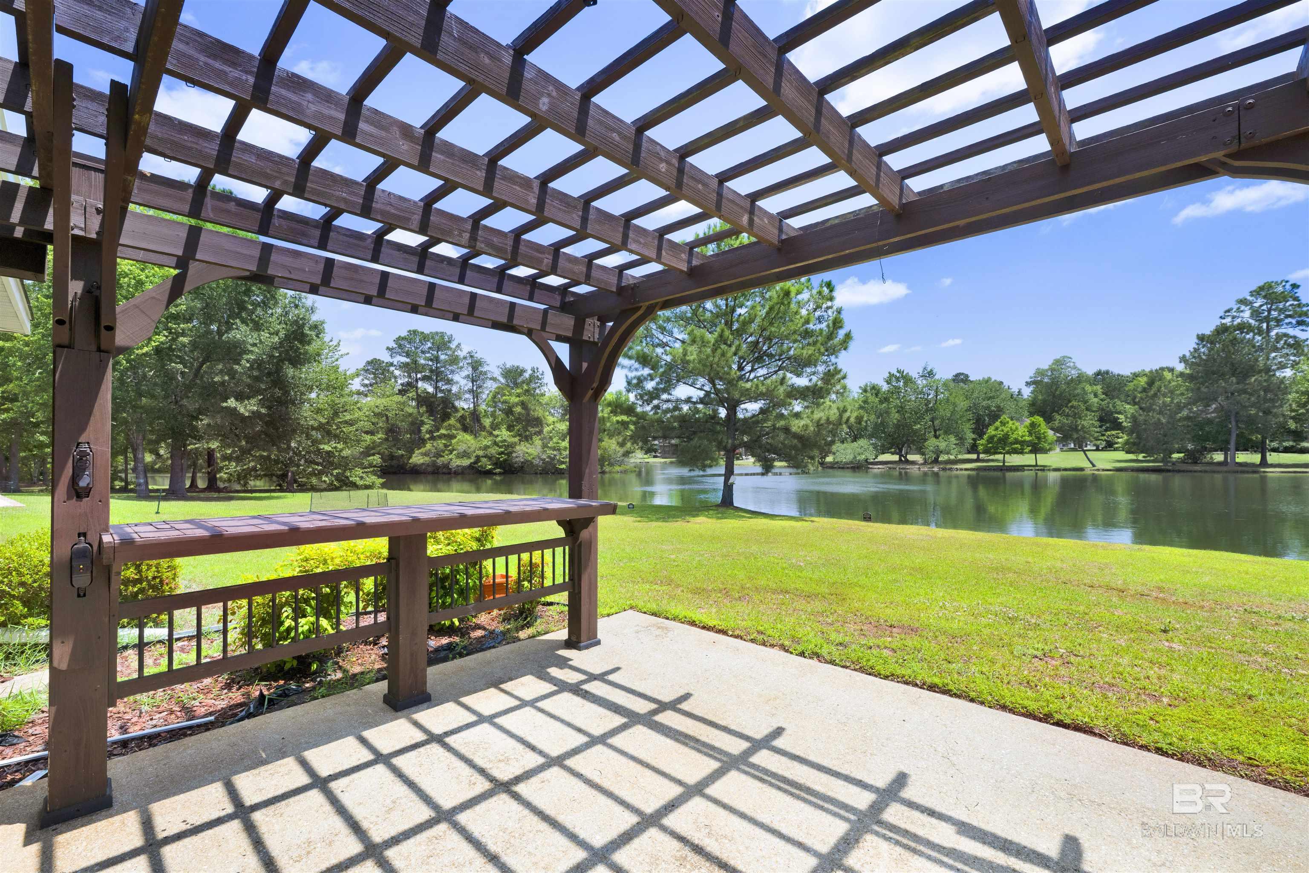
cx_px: 654
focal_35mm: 14
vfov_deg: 81.2
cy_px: 436
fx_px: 509
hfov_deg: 104.3
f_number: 11
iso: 400
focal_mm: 14
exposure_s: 1/400
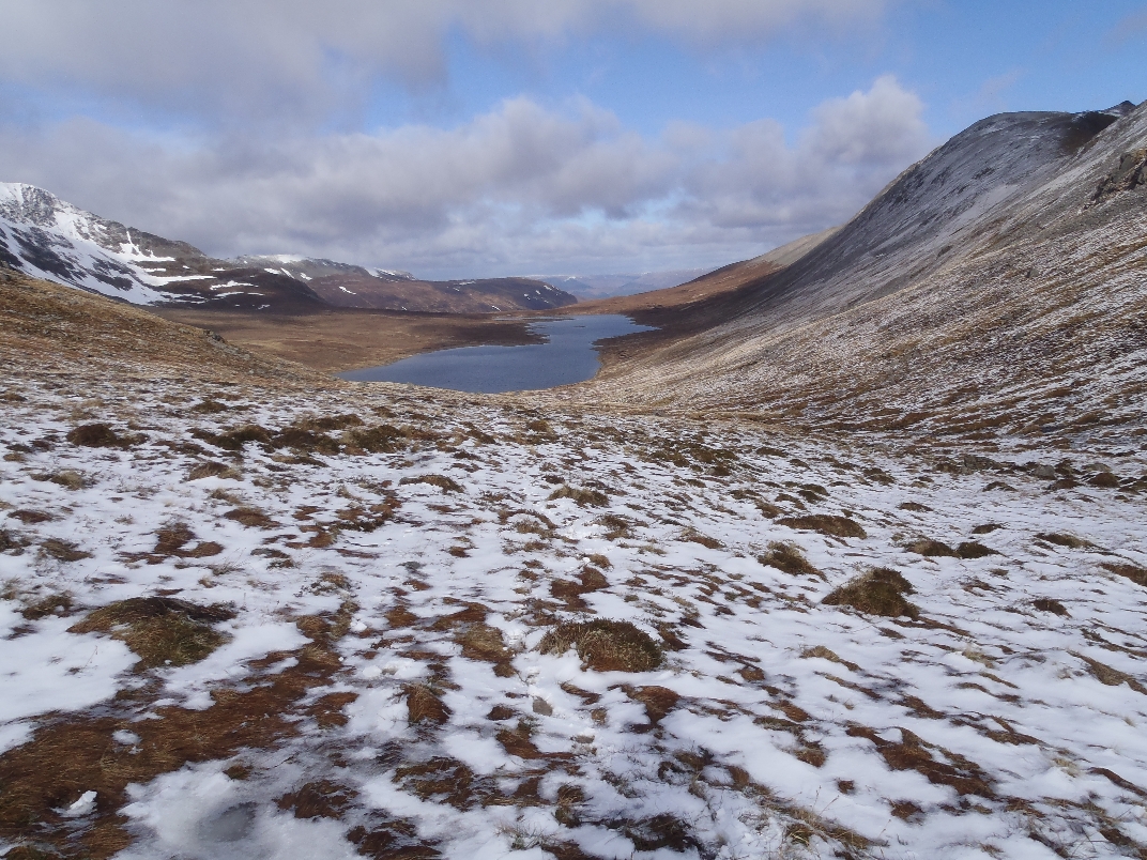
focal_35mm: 28
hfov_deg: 63.4
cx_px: 574
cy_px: 430
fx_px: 928
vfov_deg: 49.7
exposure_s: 1/640
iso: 80
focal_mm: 5
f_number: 5.6
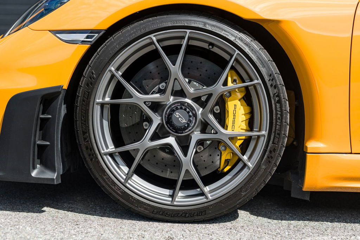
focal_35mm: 50
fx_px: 500
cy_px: 120
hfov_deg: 39.6
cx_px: 180
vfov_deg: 27.0
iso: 100
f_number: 2.2
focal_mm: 50
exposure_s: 1/1000
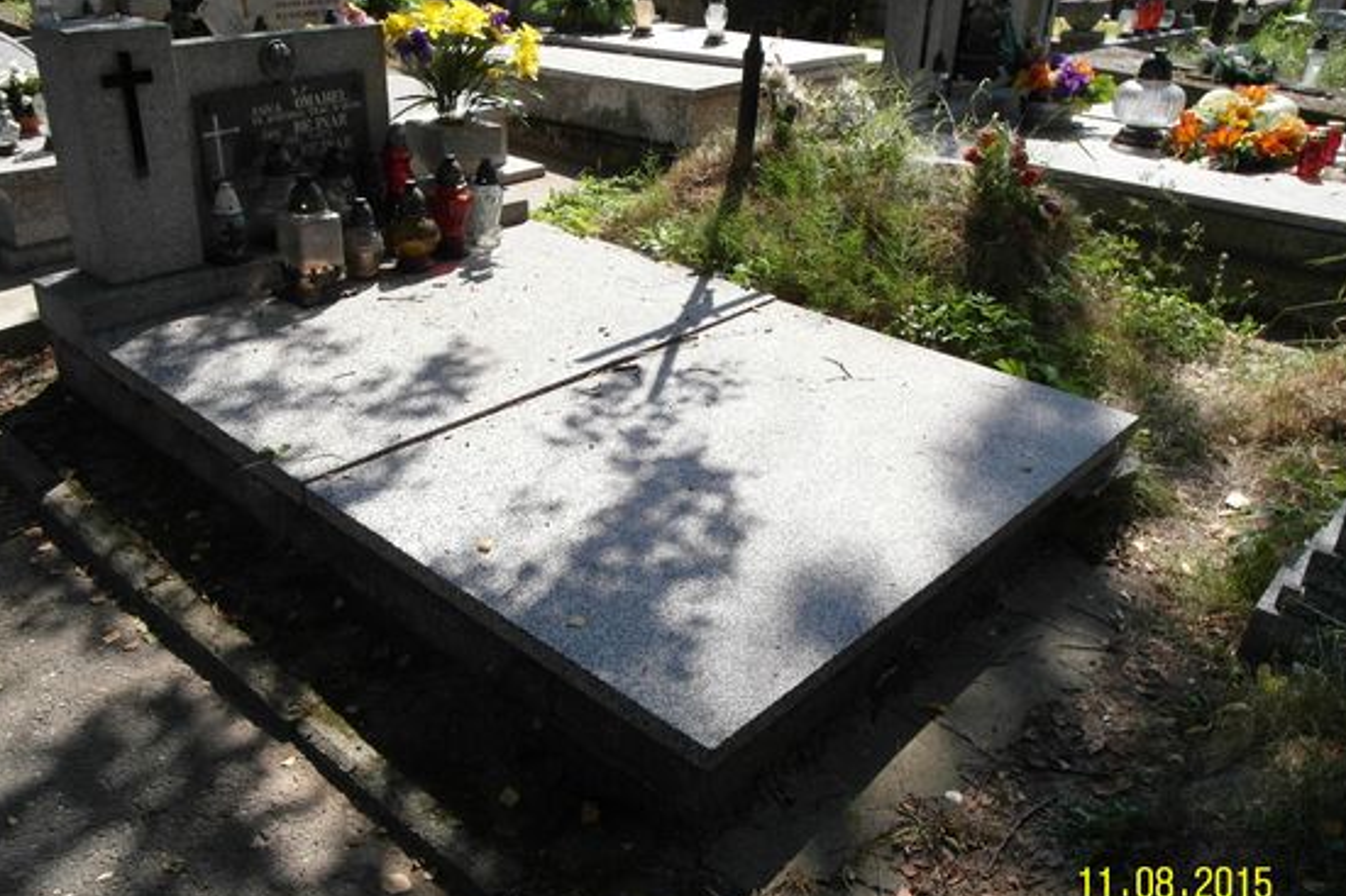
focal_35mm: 29
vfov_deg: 44.9
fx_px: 1084
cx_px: 601
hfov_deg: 63.5
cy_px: 420
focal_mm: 5.2
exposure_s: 1/350
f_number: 3.9
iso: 80
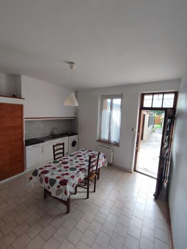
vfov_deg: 94.5
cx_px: 94
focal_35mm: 16
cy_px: 124
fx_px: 115
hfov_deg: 78.2
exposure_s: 1/182
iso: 50
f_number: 2.2
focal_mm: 1.65
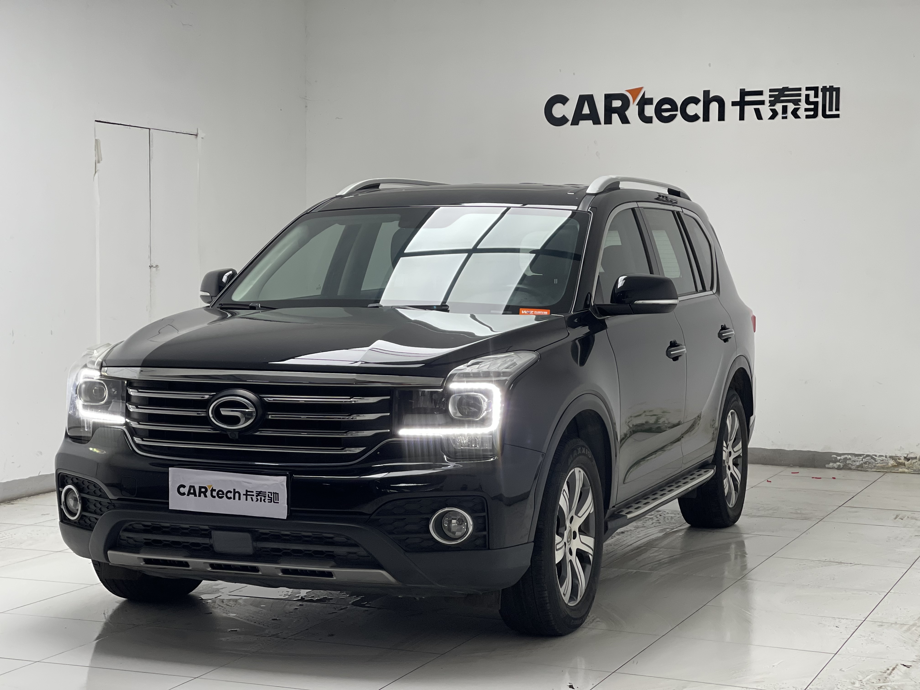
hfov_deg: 30.3
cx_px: 460
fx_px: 1701
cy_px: 345
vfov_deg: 22.9
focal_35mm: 64
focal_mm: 7.5
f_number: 2.2
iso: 100
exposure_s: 1/100
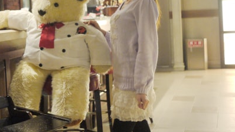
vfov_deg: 17.1
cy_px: 23
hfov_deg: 29.9
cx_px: 79
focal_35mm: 70
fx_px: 436
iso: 400
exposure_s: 1/50
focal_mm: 20
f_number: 1.7
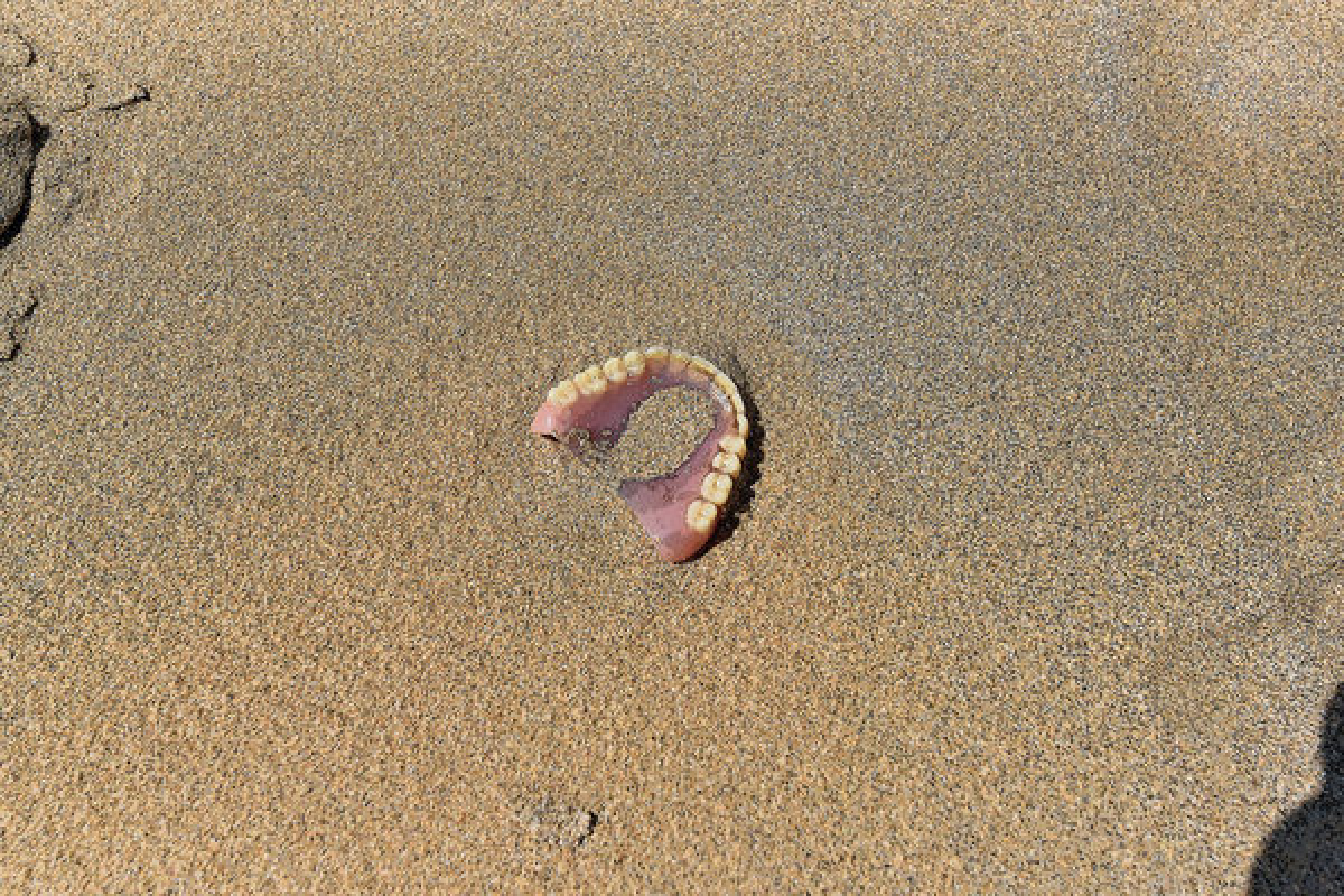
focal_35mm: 35
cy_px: 448
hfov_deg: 54.4
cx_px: 672
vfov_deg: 37.9
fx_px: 1307
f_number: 9
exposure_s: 1/4000
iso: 560
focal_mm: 35
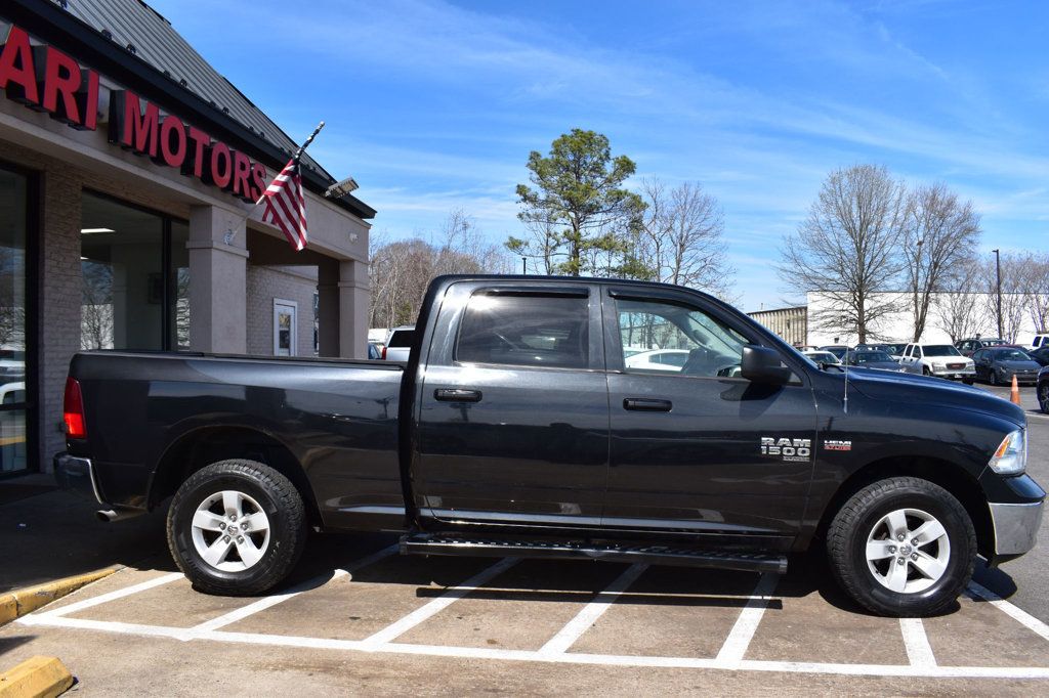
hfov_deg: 67.4
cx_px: 524
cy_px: 349
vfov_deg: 47.9
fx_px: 786
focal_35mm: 27
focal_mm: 18
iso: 360
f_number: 11
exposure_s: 1/500
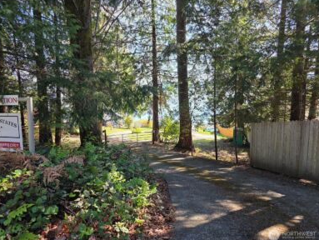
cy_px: 118
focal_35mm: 24
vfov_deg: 56.9
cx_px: 156
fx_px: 221
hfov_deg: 71.5
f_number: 1.7
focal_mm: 6.3
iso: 40
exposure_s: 1/359
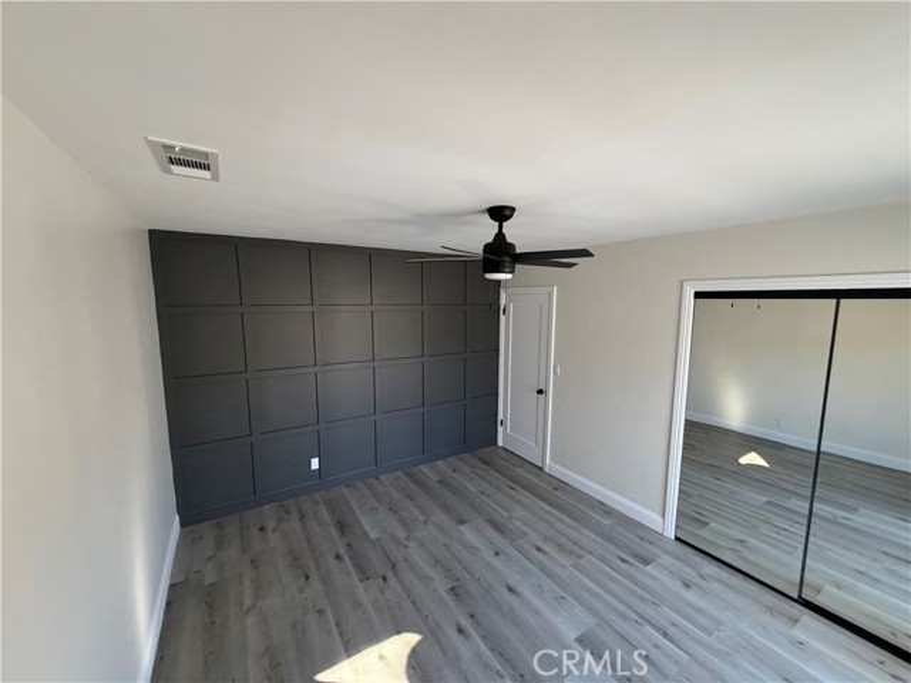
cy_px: 342
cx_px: 456
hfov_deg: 102.1
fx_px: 368
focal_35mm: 14
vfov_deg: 85.7
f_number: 2.2
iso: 250
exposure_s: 1/121
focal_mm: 2.22
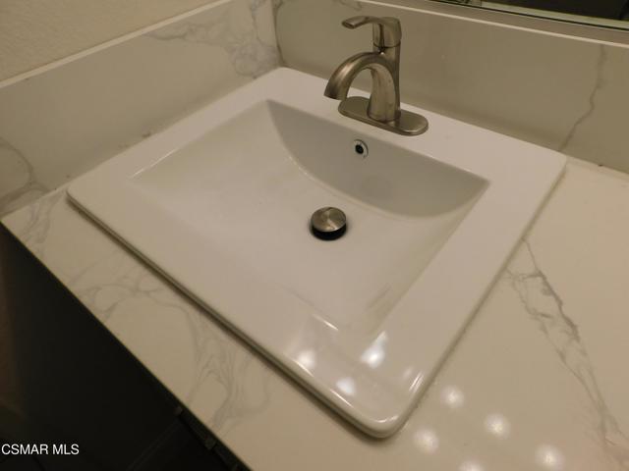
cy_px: 236
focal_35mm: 23
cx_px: 314
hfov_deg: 73.9
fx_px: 418
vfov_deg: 58.9
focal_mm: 4
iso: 125
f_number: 3
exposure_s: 1/160
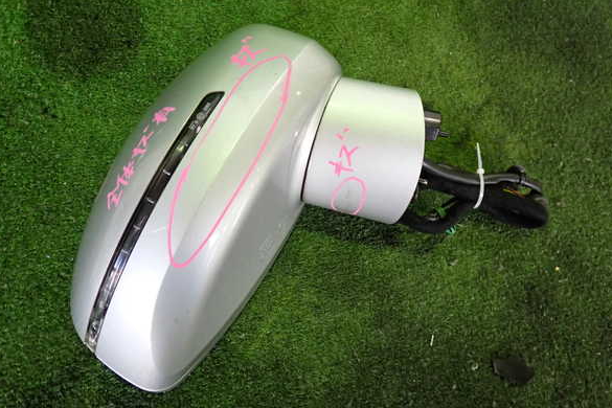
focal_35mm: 32
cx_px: 303
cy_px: 200
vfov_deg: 41.1
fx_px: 544
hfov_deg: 58.7
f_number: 2.3
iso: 500
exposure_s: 1/80
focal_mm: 5.4
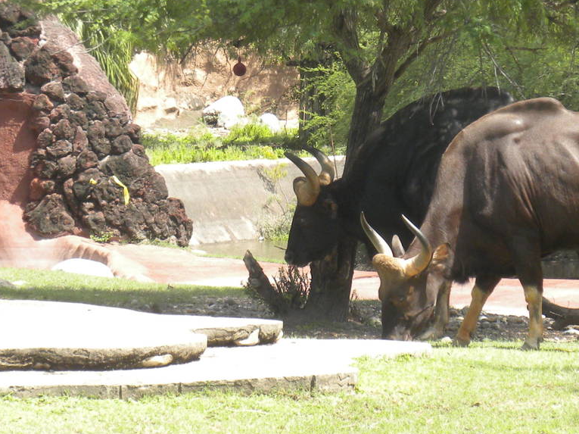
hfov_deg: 8.0
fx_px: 4163
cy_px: 158
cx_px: 313
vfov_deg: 6.0
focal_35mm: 249
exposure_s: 1/175
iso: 90
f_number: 5.1
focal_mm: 21
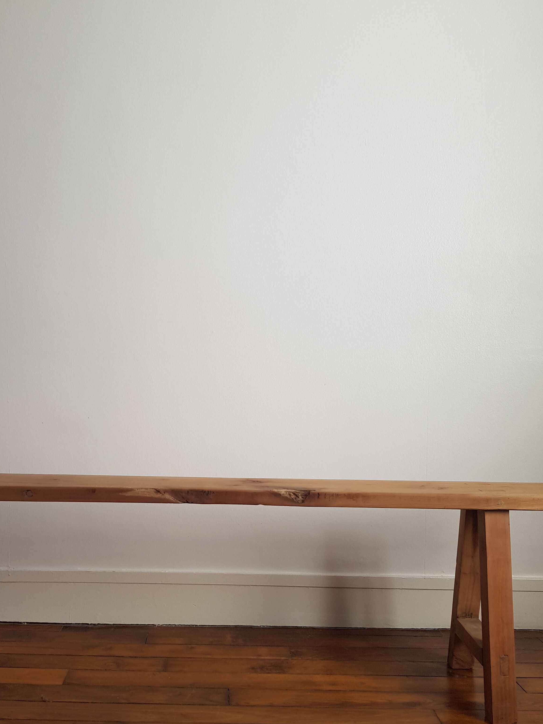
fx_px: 711
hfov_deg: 41.5
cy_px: 417
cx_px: 203
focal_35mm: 34
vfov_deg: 53.7
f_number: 1.7
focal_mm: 4.2
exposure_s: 1/120
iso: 40
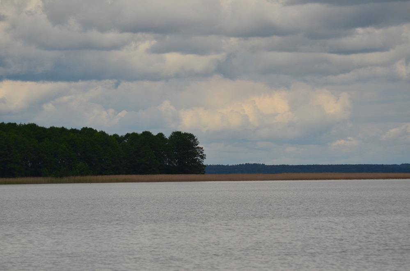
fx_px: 2642
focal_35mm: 232
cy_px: 136
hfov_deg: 8.9
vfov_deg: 5.9
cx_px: 205
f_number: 4.8
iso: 360
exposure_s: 1/8000
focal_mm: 155
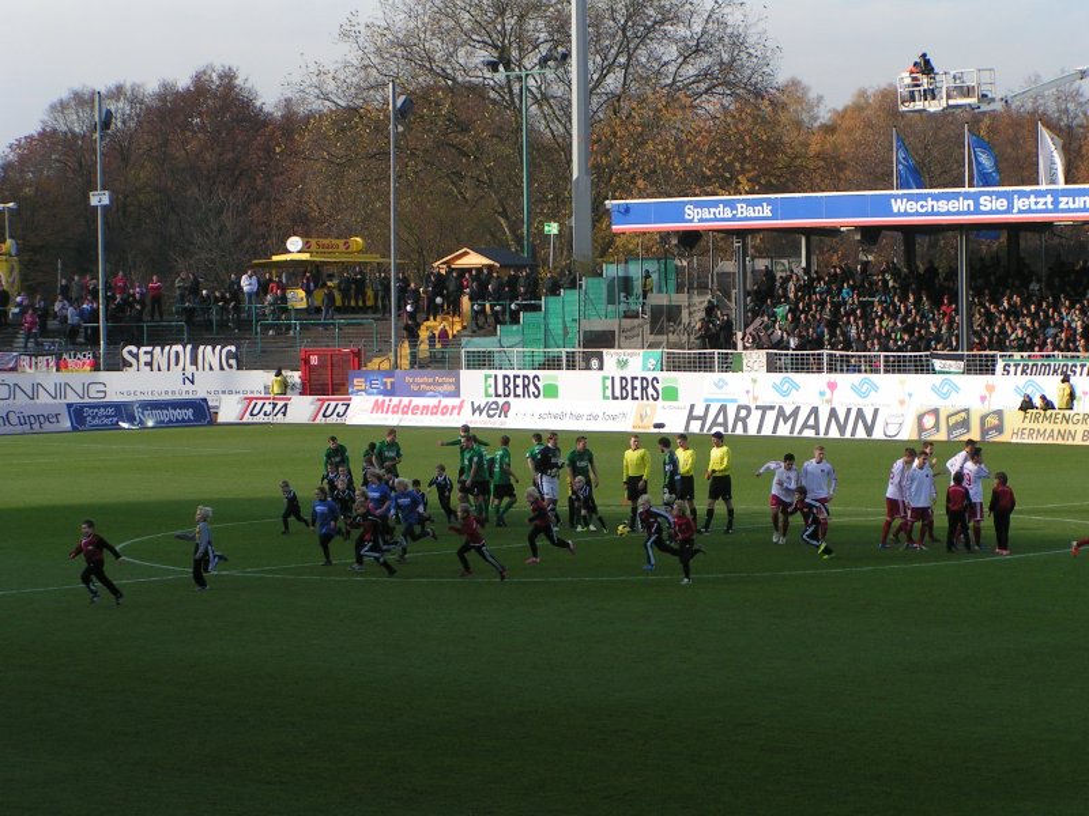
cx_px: 544
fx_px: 3744
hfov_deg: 16.6
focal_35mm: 119
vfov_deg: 12.5
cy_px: 408
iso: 50
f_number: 5.6
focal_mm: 18.2
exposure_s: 1/250
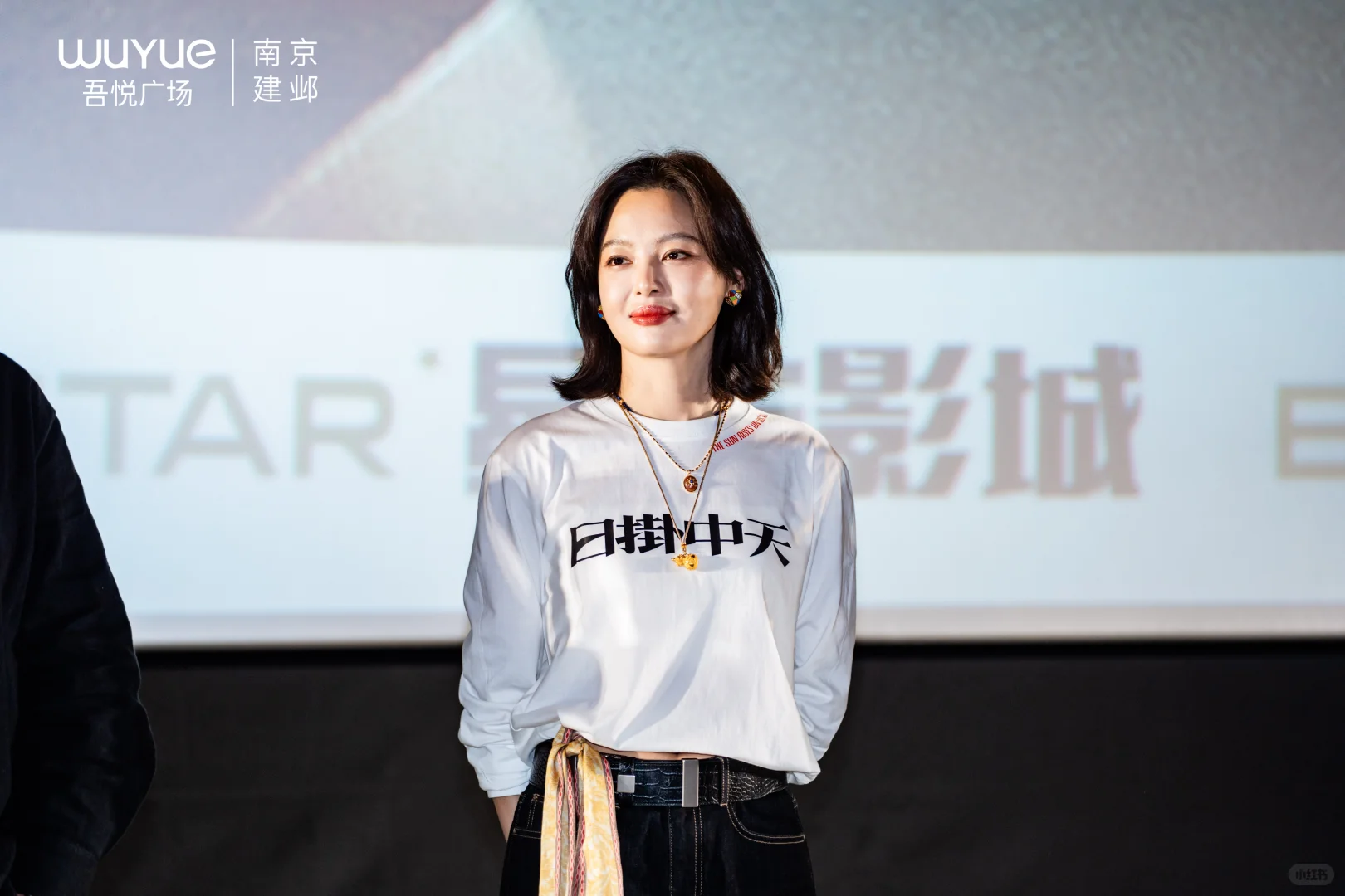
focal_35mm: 105
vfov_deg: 13.0
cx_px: 672
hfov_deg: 19.5
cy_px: 448
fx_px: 3923
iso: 1250
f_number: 2.8
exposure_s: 1/200
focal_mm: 105
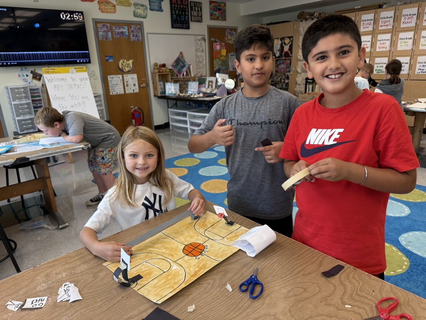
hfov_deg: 71.6
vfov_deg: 56.8
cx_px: 213
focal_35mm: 24
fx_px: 295
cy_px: 160
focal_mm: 6.76
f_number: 1.78
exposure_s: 1/120
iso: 160
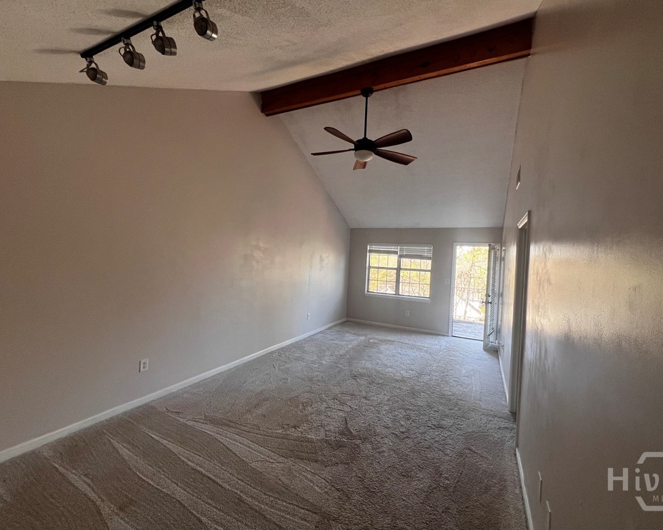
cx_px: 340
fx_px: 275
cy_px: 262
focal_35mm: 14
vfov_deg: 88.0
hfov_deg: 100.7
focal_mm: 1.57
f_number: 1.8
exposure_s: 1/99
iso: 80
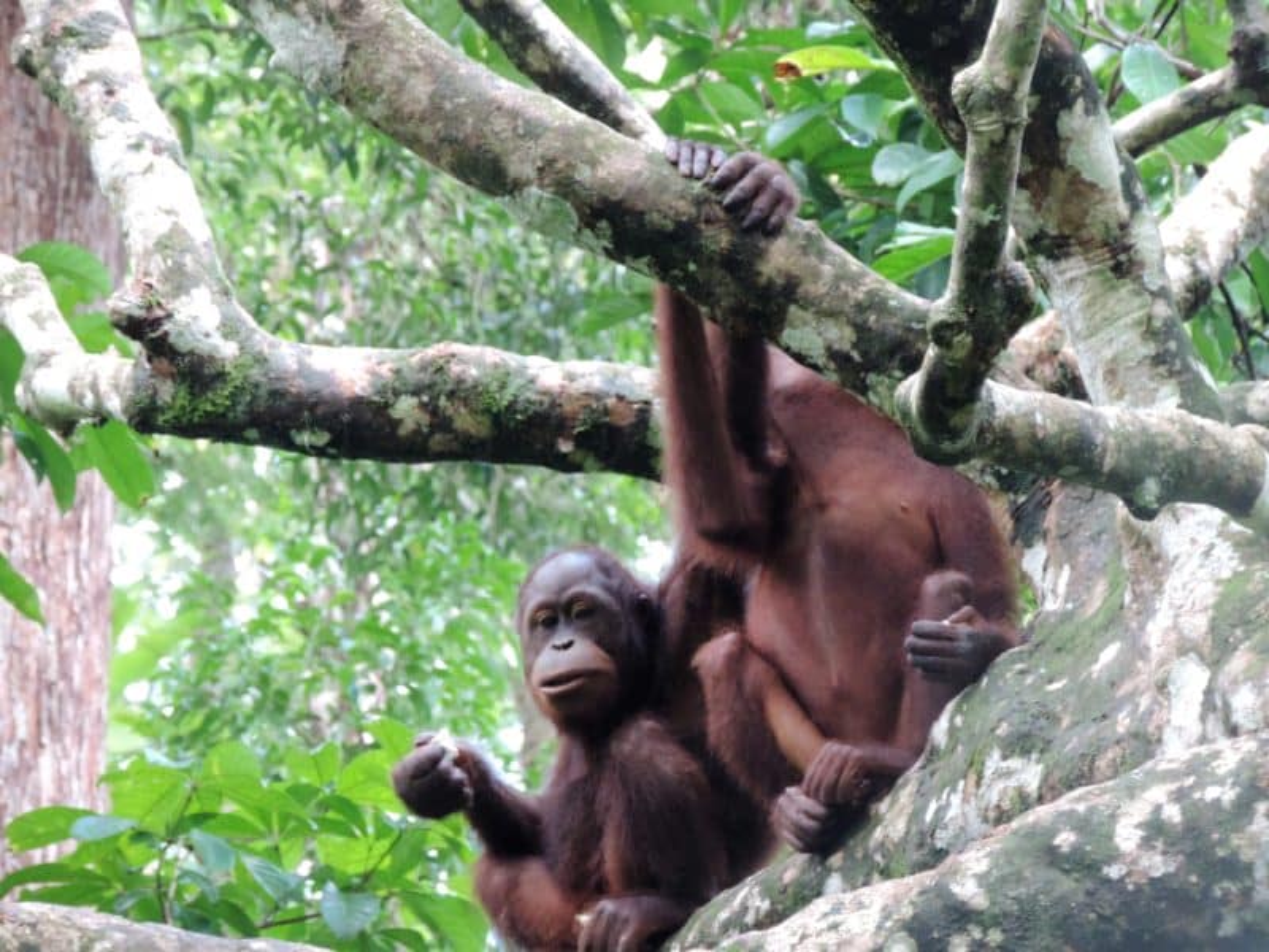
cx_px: 634
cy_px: 476
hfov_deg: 5.0
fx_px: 14664
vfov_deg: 3.7
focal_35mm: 400
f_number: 4.8
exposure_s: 1/40
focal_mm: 71.3
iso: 800
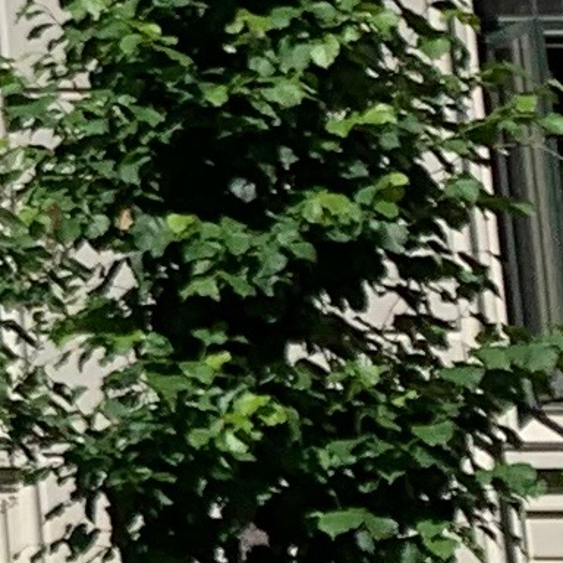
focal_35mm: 241
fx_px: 4435
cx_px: -1789
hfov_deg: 6.0
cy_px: -261
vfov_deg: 7.2
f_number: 1.8
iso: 25
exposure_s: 1/3650
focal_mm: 4.25
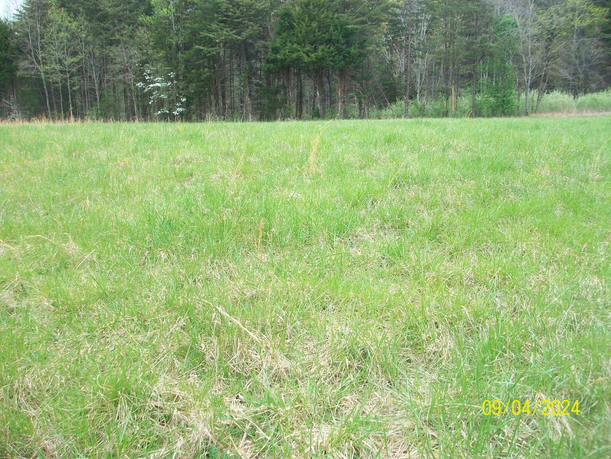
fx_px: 600
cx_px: 306
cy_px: 230
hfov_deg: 54.0
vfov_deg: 41.8
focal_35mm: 34
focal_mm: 5.7
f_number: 2.8
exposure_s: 1/100
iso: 80
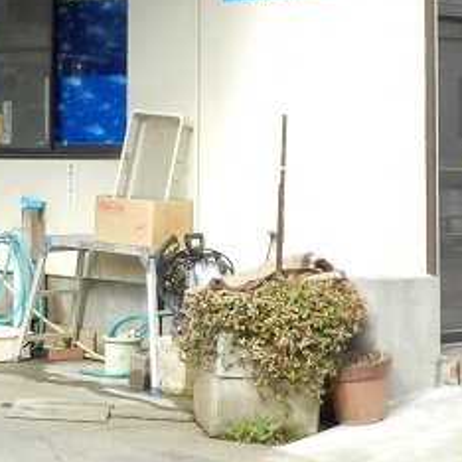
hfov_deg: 13.7
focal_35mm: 127
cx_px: 193
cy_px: 14
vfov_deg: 13.6
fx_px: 1918
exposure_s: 1/100
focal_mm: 7.4
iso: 80
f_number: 4
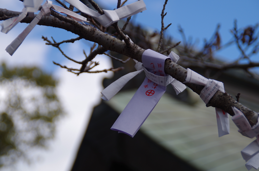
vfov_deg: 10.1
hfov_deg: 15.2
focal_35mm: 135
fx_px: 969
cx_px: 130
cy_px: 86
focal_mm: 90
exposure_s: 1/320
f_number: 6.3
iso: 100
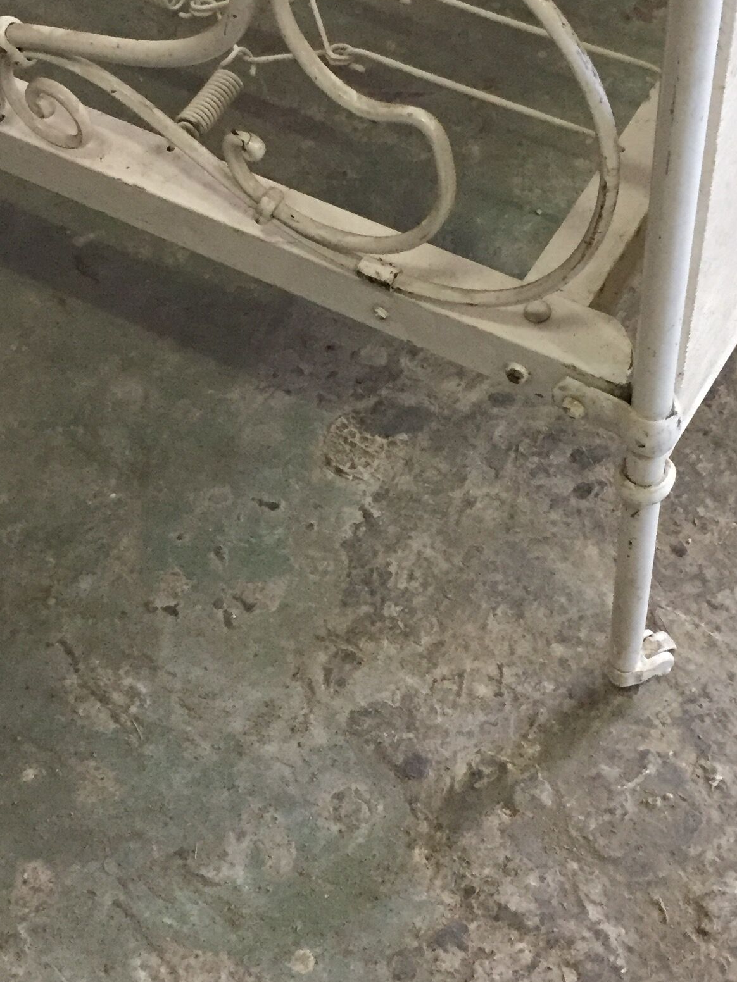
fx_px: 1732
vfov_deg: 31.7
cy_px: 470
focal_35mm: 61
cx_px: 420
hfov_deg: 24.0
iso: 250
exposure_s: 1/25
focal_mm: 4.15
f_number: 2.2
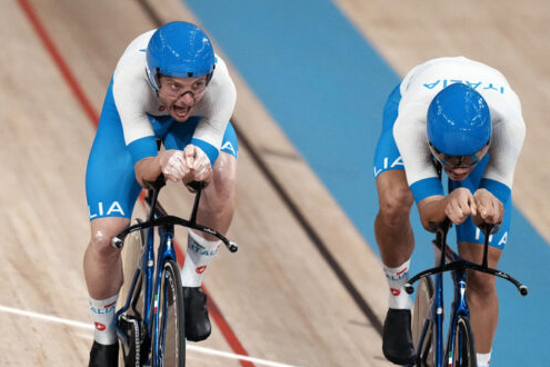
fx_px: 12343
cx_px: 190
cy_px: 249
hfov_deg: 2.6
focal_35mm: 808
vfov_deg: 1.7
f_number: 2.8
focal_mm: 400
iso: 3200
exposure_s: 1/4000
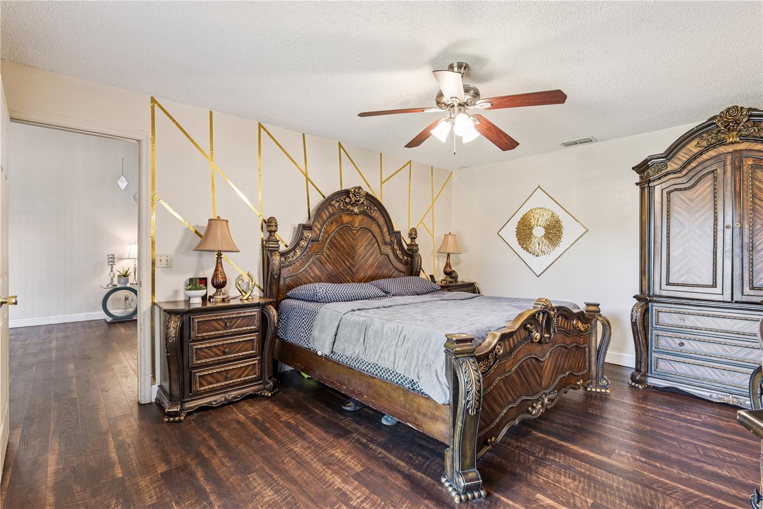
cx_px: 382
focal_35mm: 16
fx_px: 339
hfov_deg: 96.7
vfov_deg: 73.7
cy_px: 254
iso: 800
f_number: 10
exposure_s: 1/8
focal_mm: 16
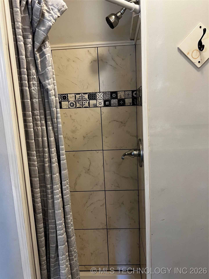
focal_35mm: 26
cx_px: 104
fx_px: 209
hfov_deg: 53.1
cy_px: 140
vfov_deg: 67.3
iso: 160
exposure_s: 1/60
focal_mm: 5.7
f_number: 1.5
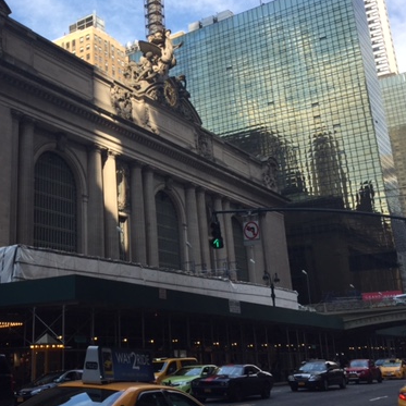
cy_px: 151
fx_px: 584
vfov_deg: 38.1
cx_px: 103
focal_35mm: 44
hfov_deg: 37.4
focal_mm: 4.15
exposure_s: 1/860
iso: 32
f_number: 2.2
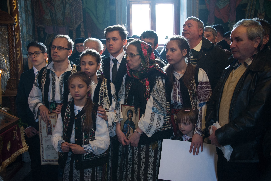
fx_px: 361
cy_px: 90
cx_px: 136
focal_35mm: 48
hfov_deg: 41.1
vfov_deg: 28.1
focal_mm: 48
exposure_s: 1/100
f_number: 4.2
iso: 1600
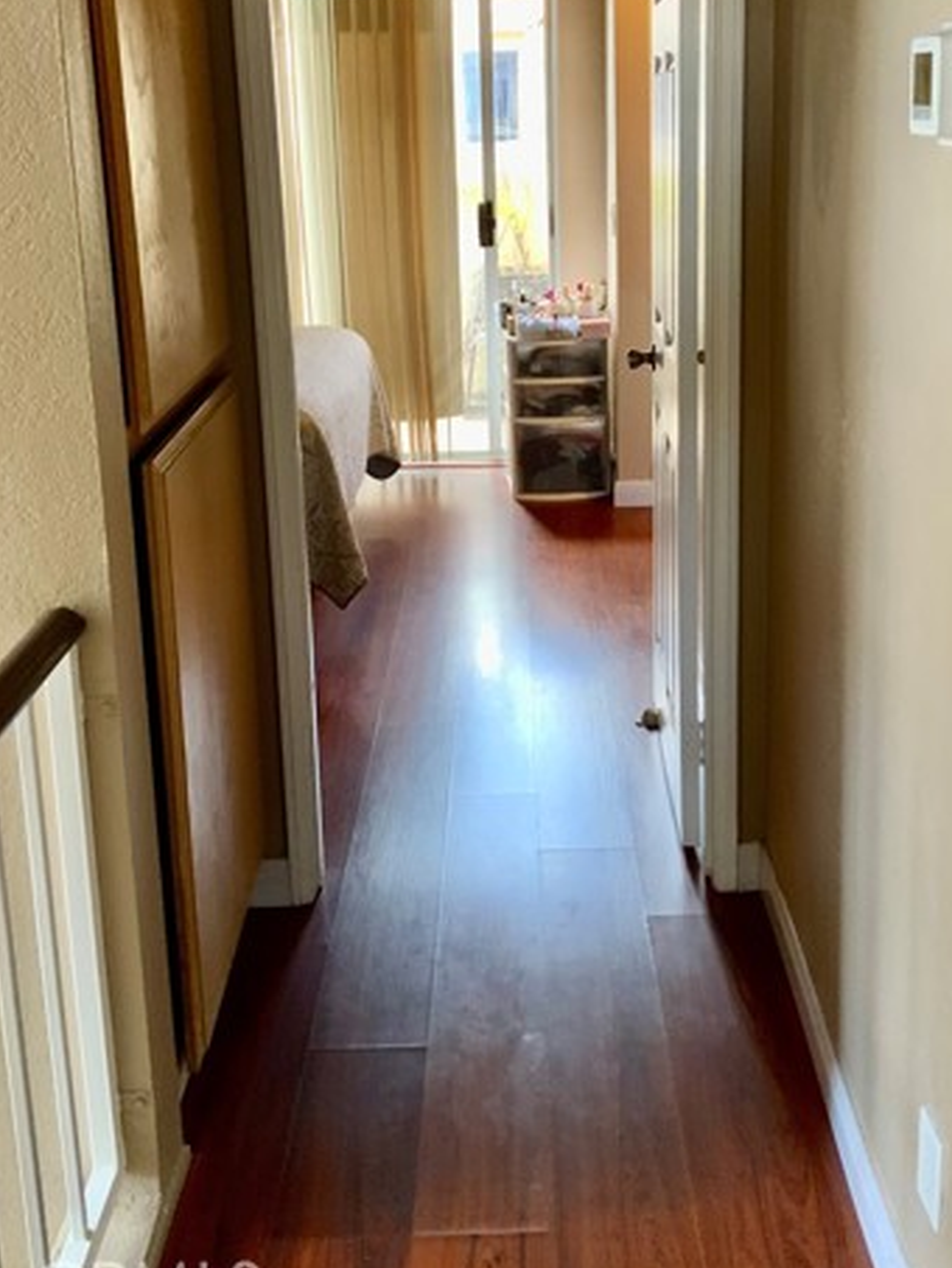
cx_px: 526
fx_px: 1503
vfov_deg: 45.1
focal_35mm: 41
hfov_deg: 35.1
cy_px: 431
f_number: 1.8
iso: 125
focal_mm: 3
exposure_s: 1/60
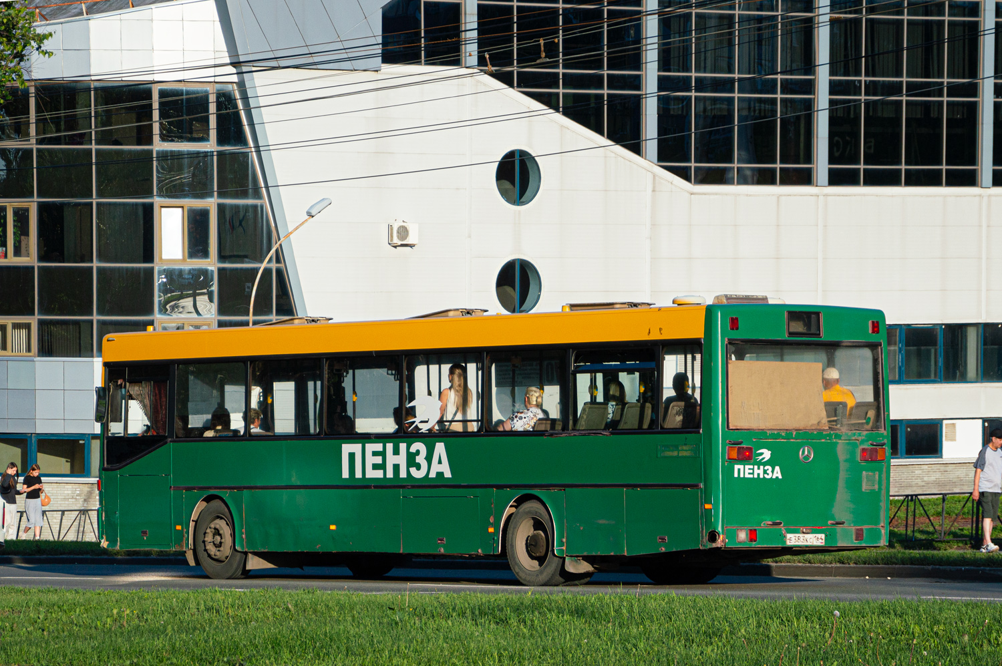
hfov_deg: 17.1
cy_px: 333
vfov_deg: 11.4
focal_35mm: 120
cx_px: 501
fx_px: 3337
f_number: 5.6
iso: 100
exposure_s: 1/1000
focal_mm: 80
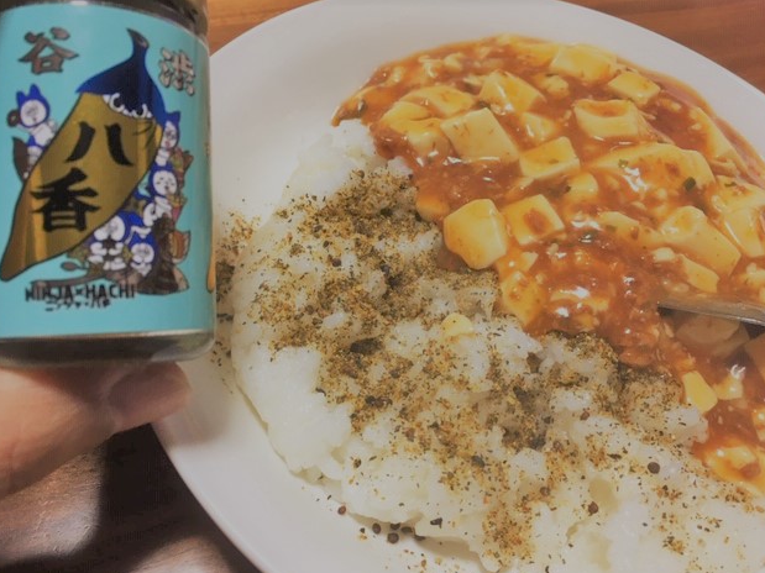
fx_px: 663
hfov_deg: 60.0
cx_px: 381
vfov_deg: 46.8
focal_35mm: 30
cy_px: 294
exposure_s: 1/30
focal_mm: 4.15
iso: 64
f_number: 2.2
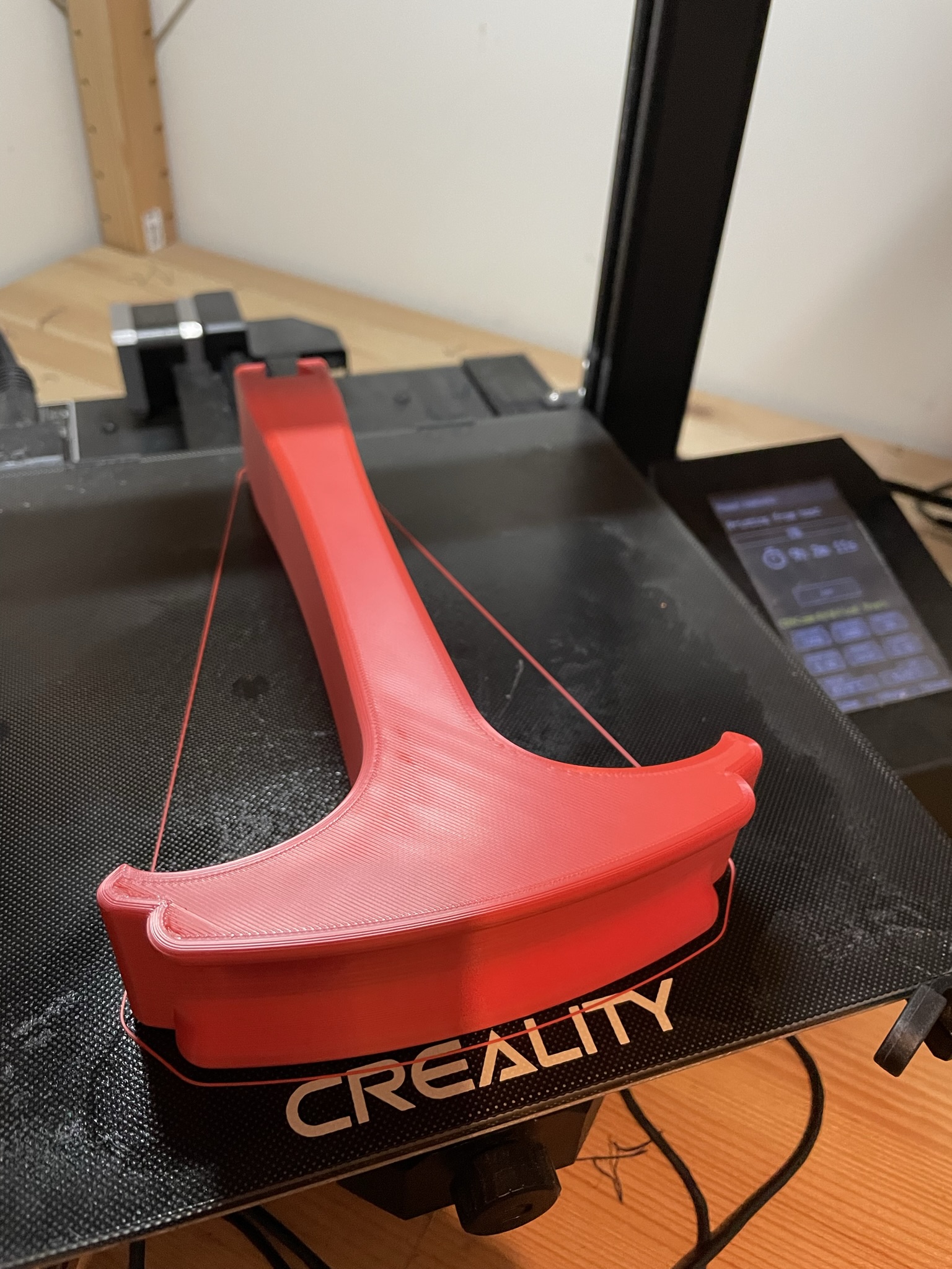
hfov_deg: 53.1
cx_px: 476
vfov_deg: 67.3
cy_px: 634
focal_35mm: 26
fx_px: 953
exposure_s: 1/60
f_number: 1.6
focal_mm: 4.2
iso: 500
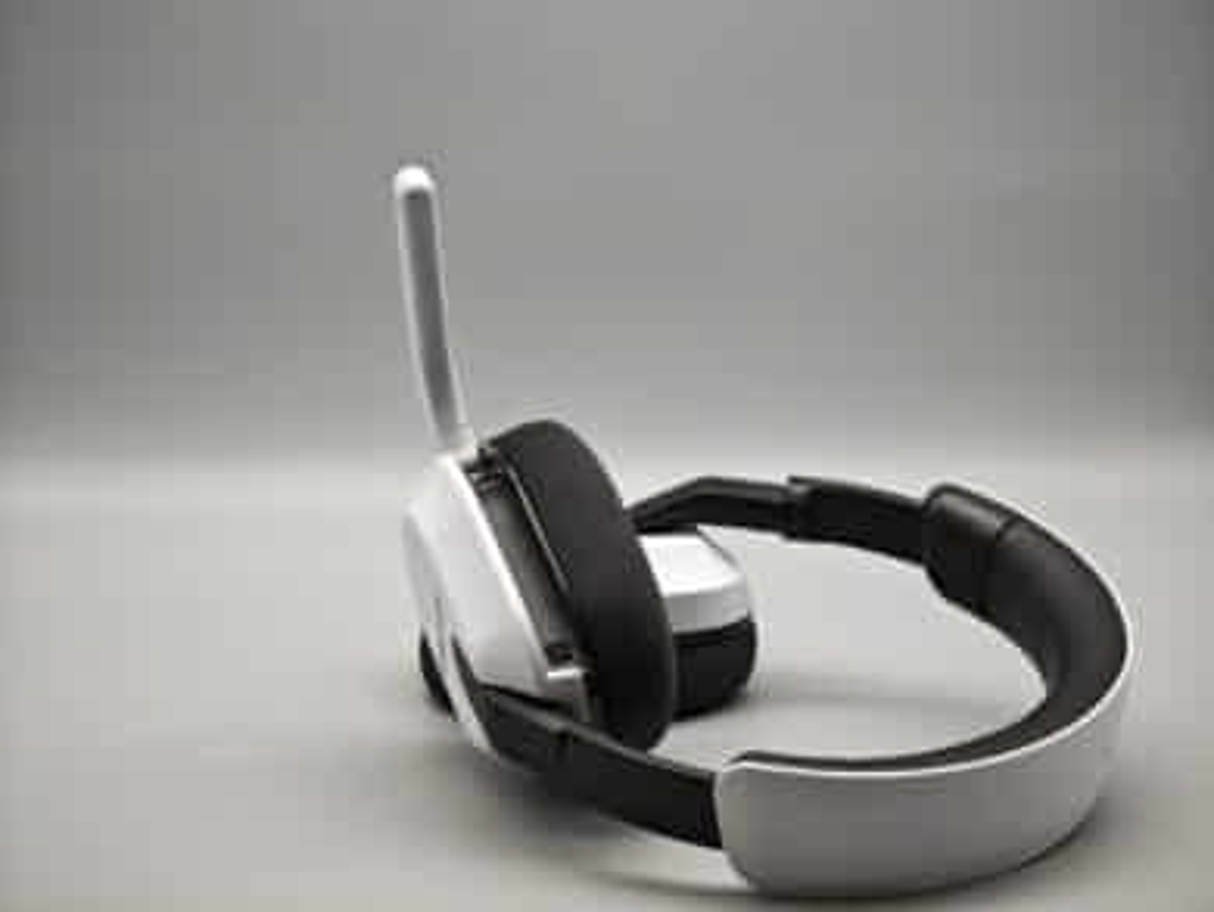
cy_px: 456
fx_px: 2632
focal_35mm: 75
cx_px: 607
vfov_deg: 19.7
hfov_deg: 26.0
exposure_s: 1/120
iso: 50
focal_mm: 12.28
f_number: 1.8
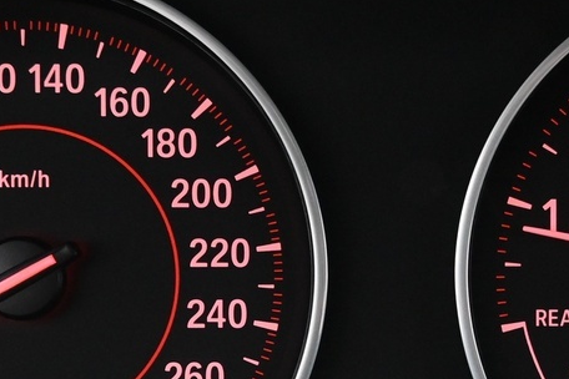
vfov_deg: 13.7
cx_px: 366
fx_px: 1559
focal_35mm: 99
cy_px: 357
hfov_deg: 20.6
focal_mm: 18.5
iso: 2000
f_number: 3.8
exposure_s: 1/30
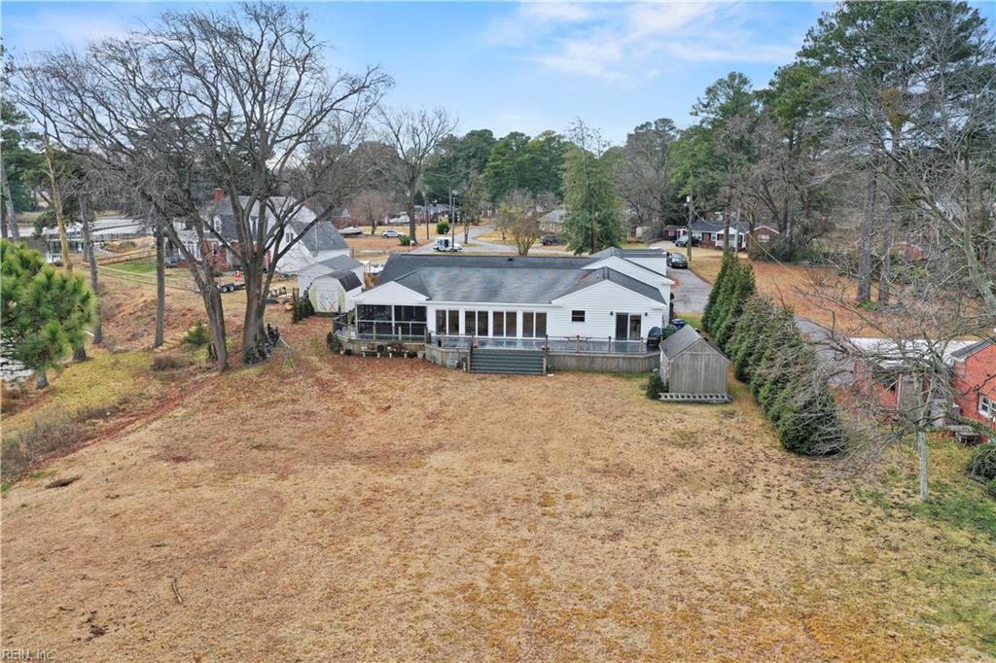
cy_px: 332
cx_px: 498
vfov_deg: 46.4
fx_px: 774
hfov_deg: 65.5
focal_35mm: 28
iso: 100
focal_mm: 10.26
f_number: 5
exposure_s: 1/320
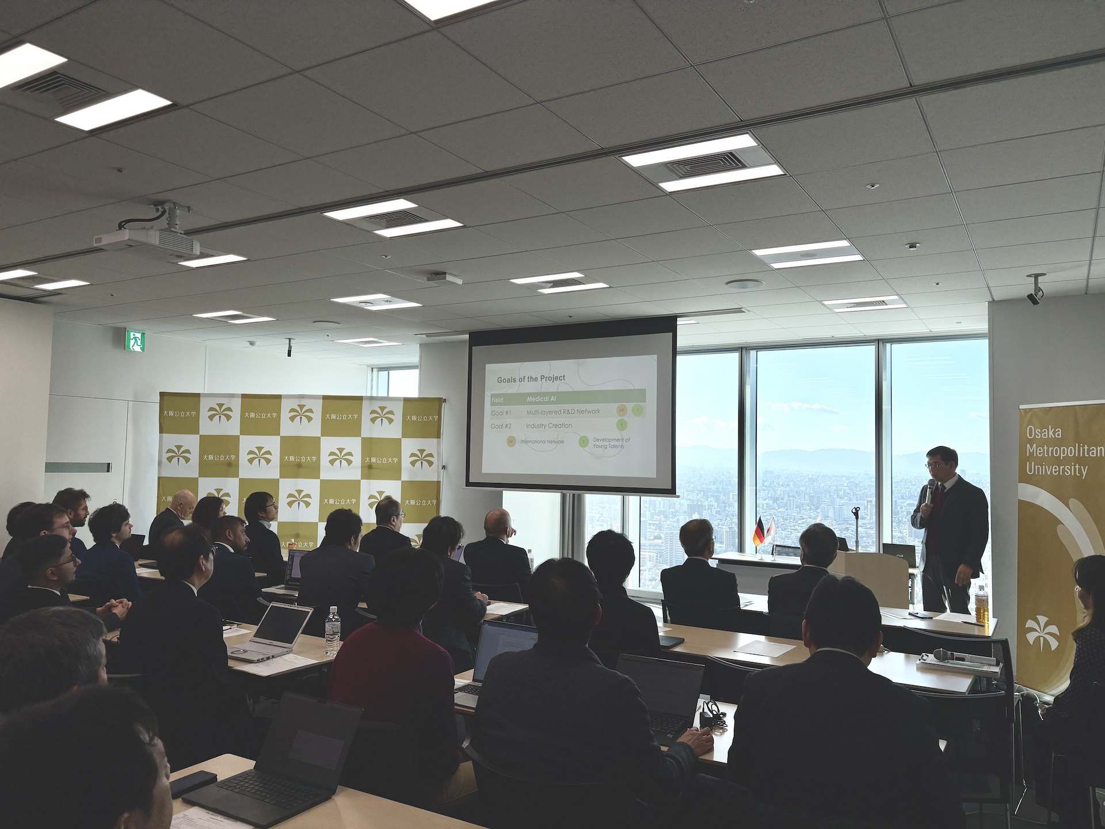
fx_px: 830
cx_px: 552
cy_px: 414
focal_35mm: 26
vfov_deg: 53.1
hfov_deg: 67.3
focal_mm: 5.96
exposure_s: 1/1799
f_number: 1.6
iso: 50
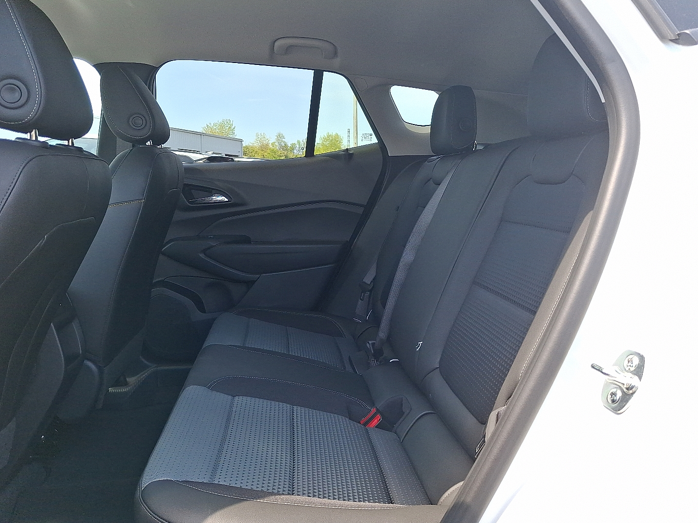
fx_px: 564
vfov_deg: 49.7
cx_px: 355
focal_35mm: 28
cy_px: 261
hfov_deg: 63.5
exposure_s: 1/238
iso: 30
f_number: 1.8
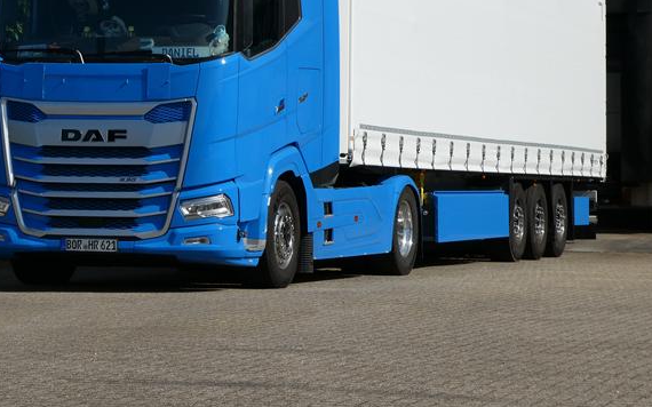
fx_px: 2381
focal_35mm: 134
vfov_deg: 9.8
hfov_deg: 15.6
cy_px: 120
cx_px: 244
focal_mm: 16.1
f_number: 4.9
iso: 80
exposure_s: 1/800
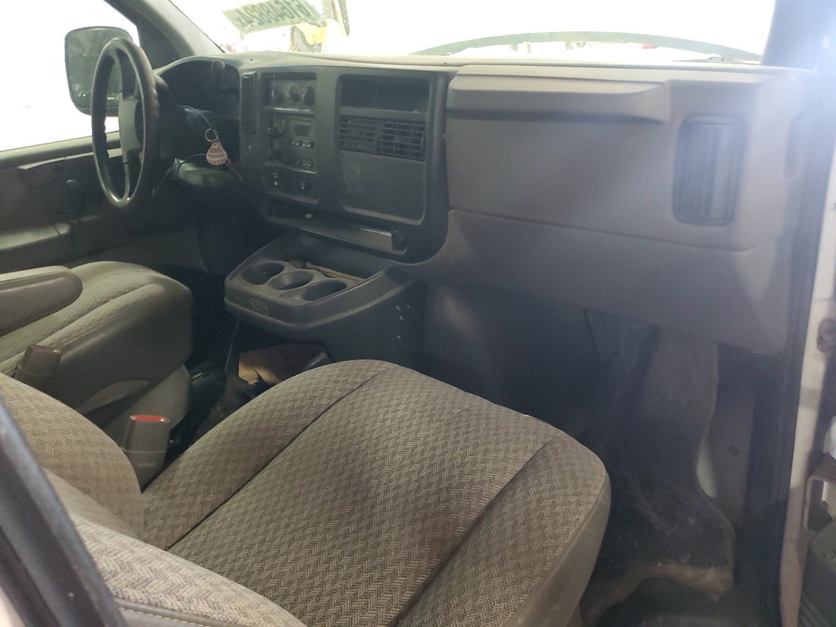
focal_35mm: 26
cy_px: 314
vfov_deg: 53.1
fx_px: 628
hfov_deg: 67.3
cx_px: 418
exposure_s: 1/20
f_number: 1.5
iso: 316
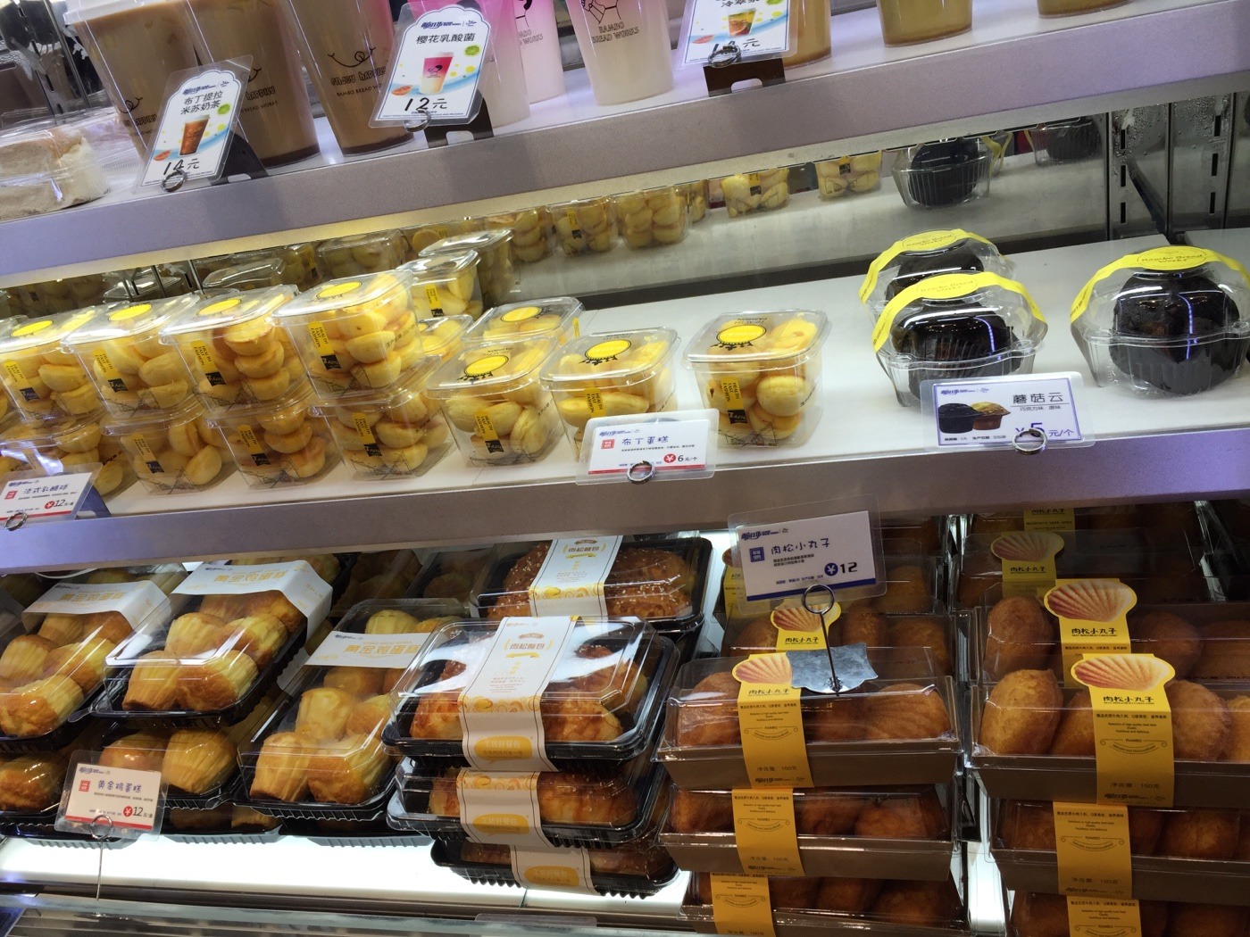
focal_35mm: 29
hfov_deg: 61.7
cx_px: 625
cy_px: 468
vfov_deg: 48.2
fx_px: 1047
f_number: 2.2
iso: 32
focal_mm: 4.15
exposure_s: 1/243
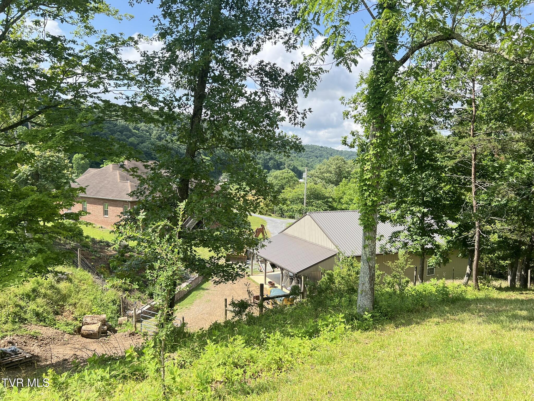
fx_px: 401
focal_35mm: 26
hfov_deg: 67.3
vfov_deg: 53.1
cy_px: 200
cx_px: 267
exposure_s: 1/1311
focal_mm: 5.7
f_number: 1.5
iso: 50
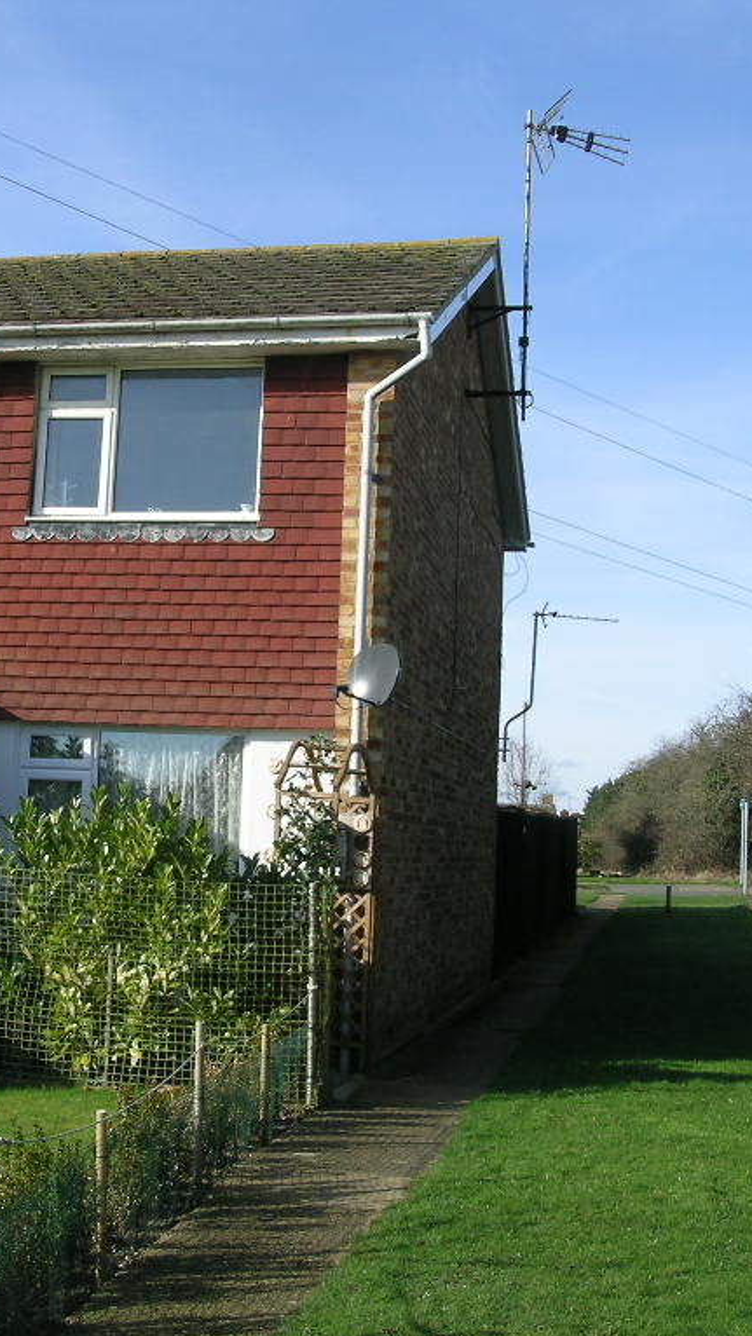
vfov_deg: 40.6
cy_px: 668
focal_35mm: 51
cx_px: 229
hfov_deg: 23.4
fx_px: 1807
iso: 50
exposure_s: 1/193
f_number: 6.7
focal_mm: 7.2
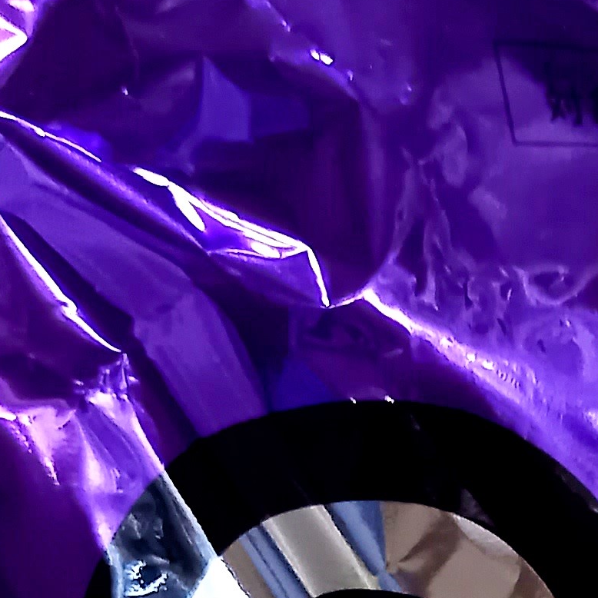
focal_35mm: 105
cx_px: 872
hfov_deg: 15.4
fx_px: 2052
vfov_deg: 15.9
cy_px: 734
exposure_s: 1/40
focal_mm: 4.65
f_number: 1.8
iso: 400
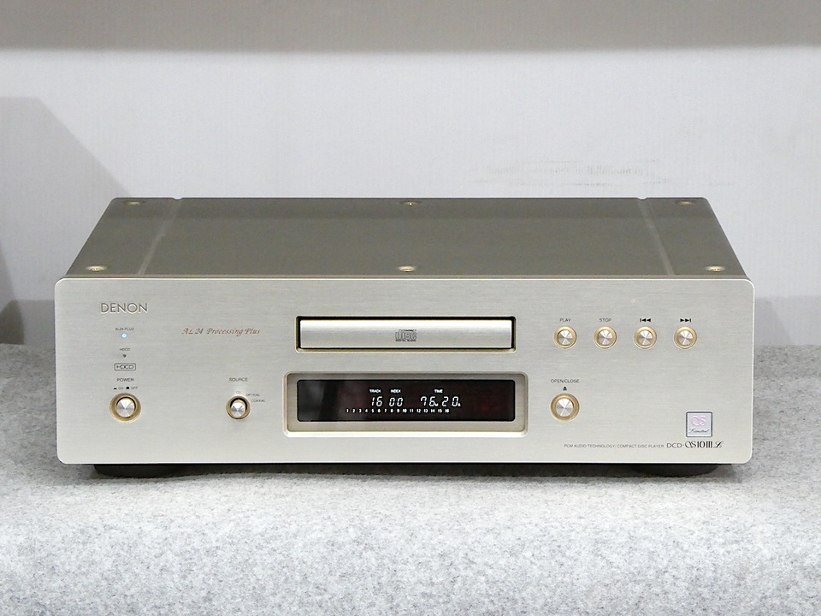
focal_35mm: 135
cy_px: 308
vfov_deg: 11.0
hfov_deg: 14.6
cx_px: 410
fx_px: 3202
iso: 1600
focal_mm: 24.2
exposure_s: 1/40
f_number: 5.6
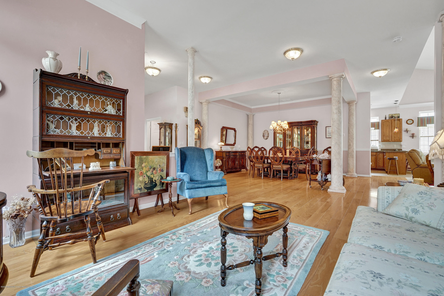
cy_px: 148
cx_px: 222
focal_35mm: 16
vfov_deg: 73.7
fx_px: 197
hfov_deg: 96.7
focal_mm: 16
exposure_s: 1/4
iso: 250
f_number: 8
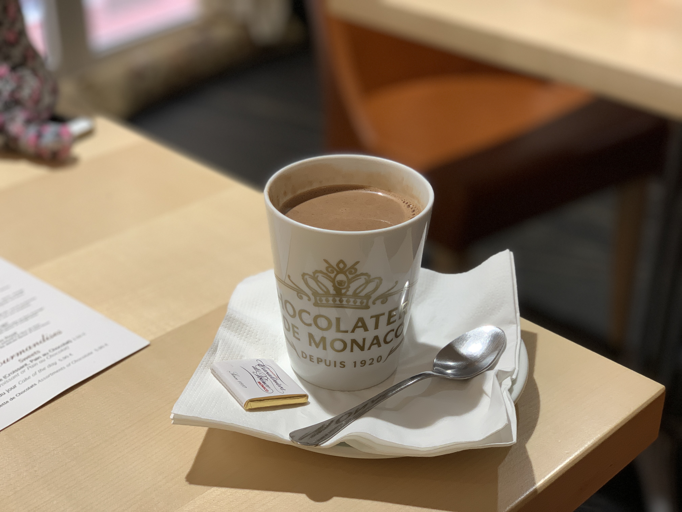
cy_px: 256
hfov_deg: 36.8
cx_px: 341
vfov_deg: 28.0
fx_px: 1024
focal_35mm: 52
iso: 80
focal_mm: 6
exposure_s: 1/100
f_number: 2.4
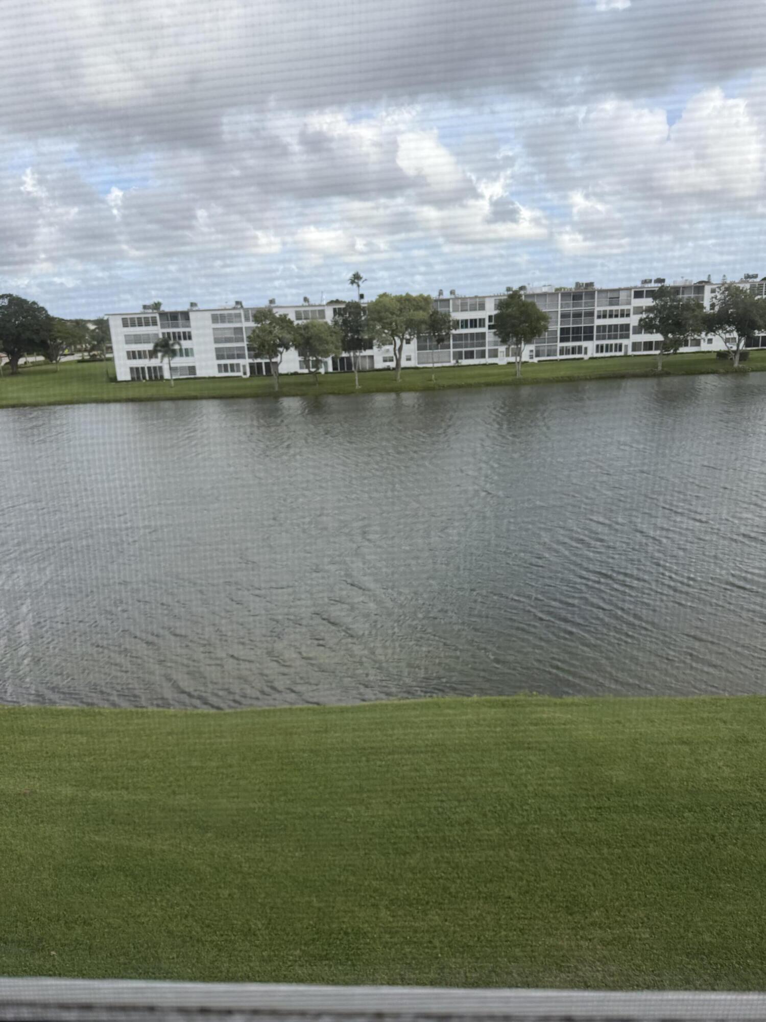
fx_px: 708
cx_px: 383
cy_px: 511
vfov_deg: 71.6
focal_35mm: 24
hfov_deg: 56.8
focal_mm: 6.76
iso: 80
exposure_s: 1/2169
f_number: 1.78
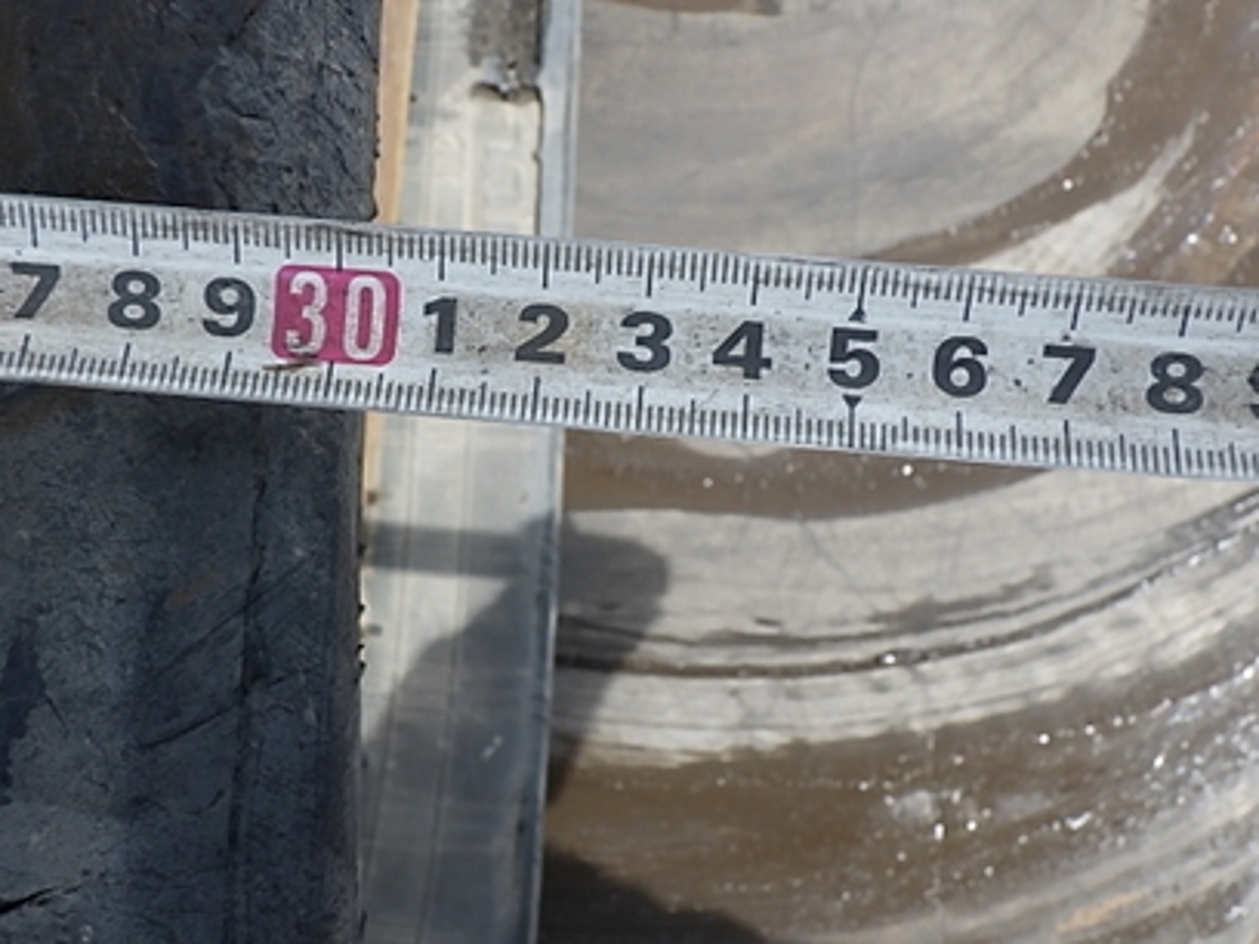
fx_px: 1455
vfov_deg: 36.0
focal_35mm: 40
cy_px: 450
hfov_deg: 46.7
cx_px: 571
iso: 125
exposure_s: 1/320
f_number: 4.6
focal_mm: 6.1
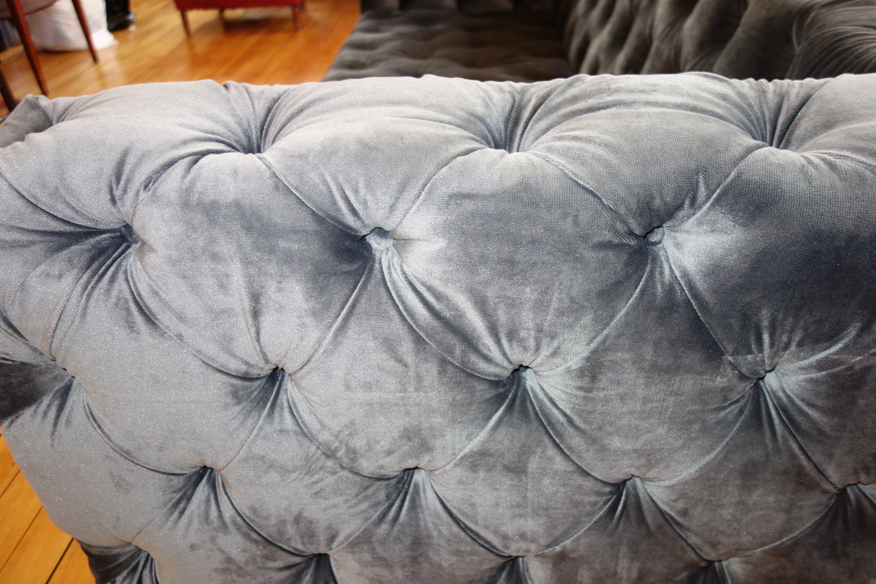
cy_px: 292
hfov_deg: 65.5
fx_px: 681
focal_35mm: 28
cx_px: 438
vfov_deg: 46.4
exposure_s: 1/30
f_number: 1.8
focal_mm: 10.4
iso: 125
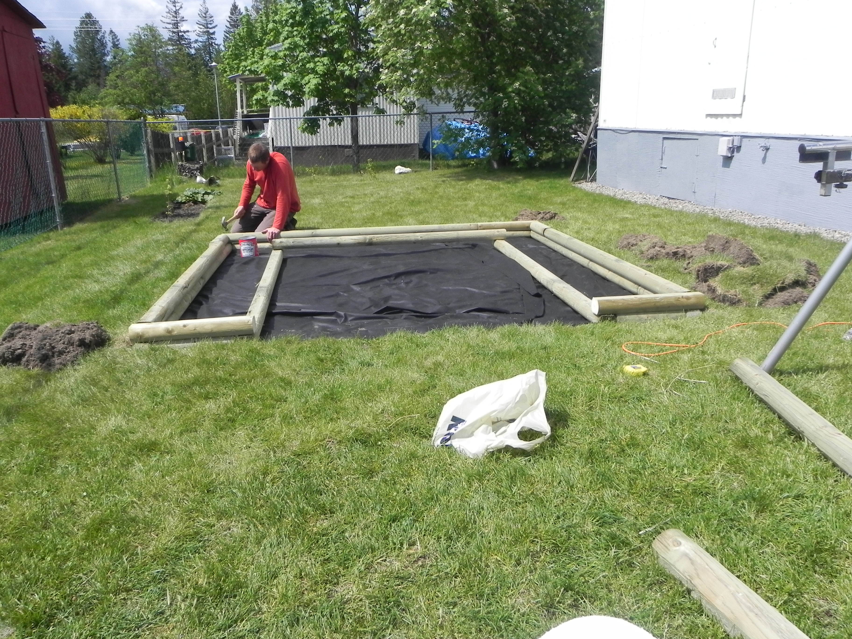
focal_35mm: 26
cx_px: 426
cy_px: 320
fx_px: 640
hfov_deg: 67.3
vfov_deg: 53.1
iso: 160
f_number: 7.1
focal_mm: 4.6
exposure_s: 1/350
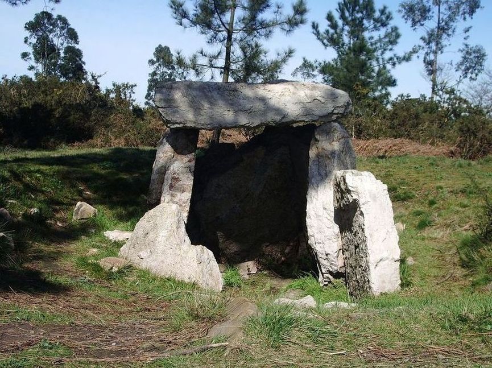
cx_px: 246
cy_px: 184
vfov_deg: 29.1
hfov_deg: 38.2
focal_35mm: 50
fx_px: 710
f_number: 5
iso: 50
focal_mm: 8.2
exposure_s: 1/320
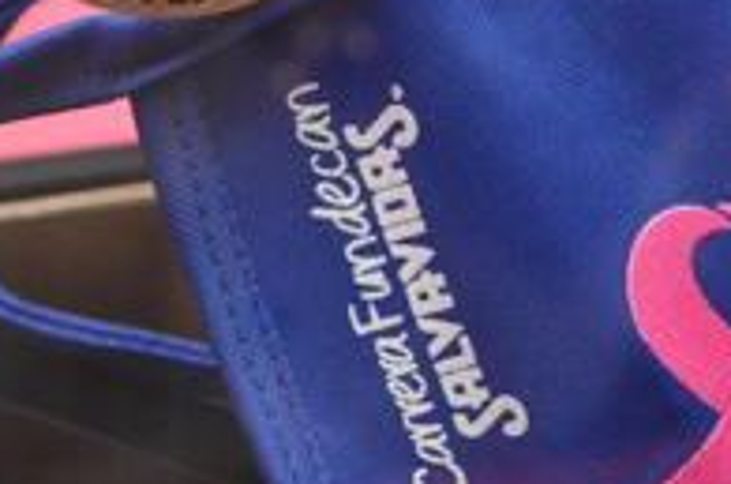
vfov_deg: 7.4
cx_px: 386
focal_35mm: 185
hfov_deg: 11.1
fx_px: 3747
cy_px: -8
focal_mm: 48
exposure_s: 1/60
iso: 3200
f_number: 5.3
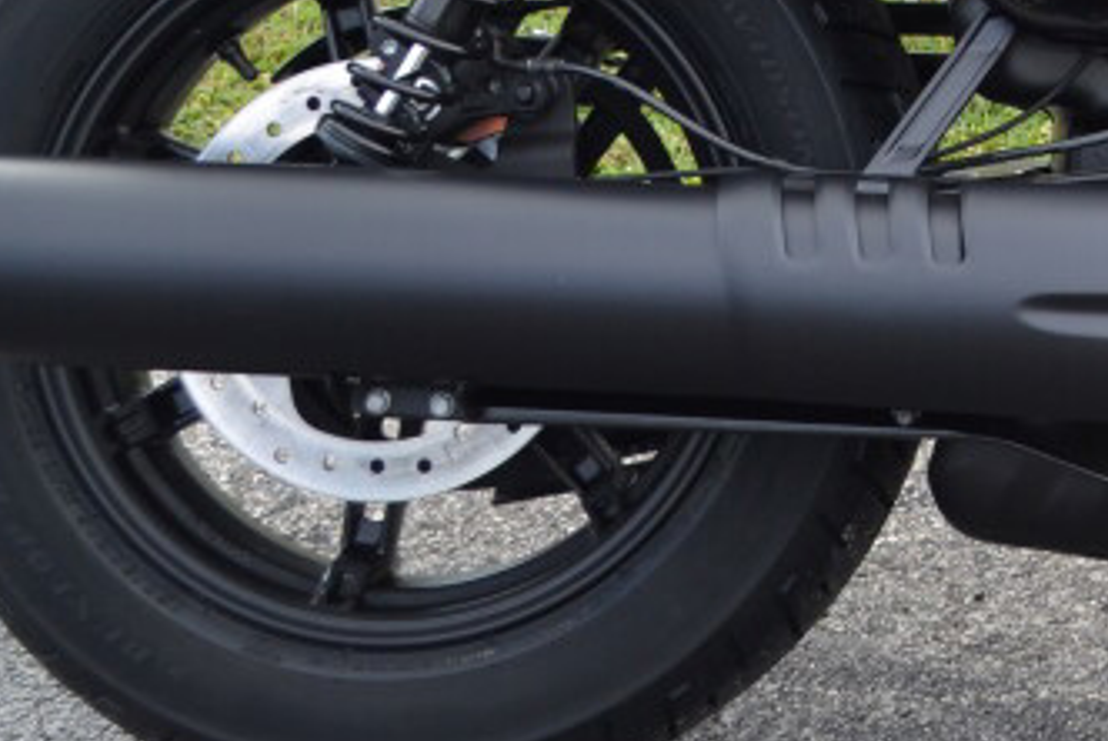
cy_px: -367
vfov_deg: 10.2
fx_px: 4005
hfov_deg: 14.6
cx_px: 1695
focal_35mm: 130
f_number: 5.6
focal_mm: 24
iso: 125
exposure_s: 1/125
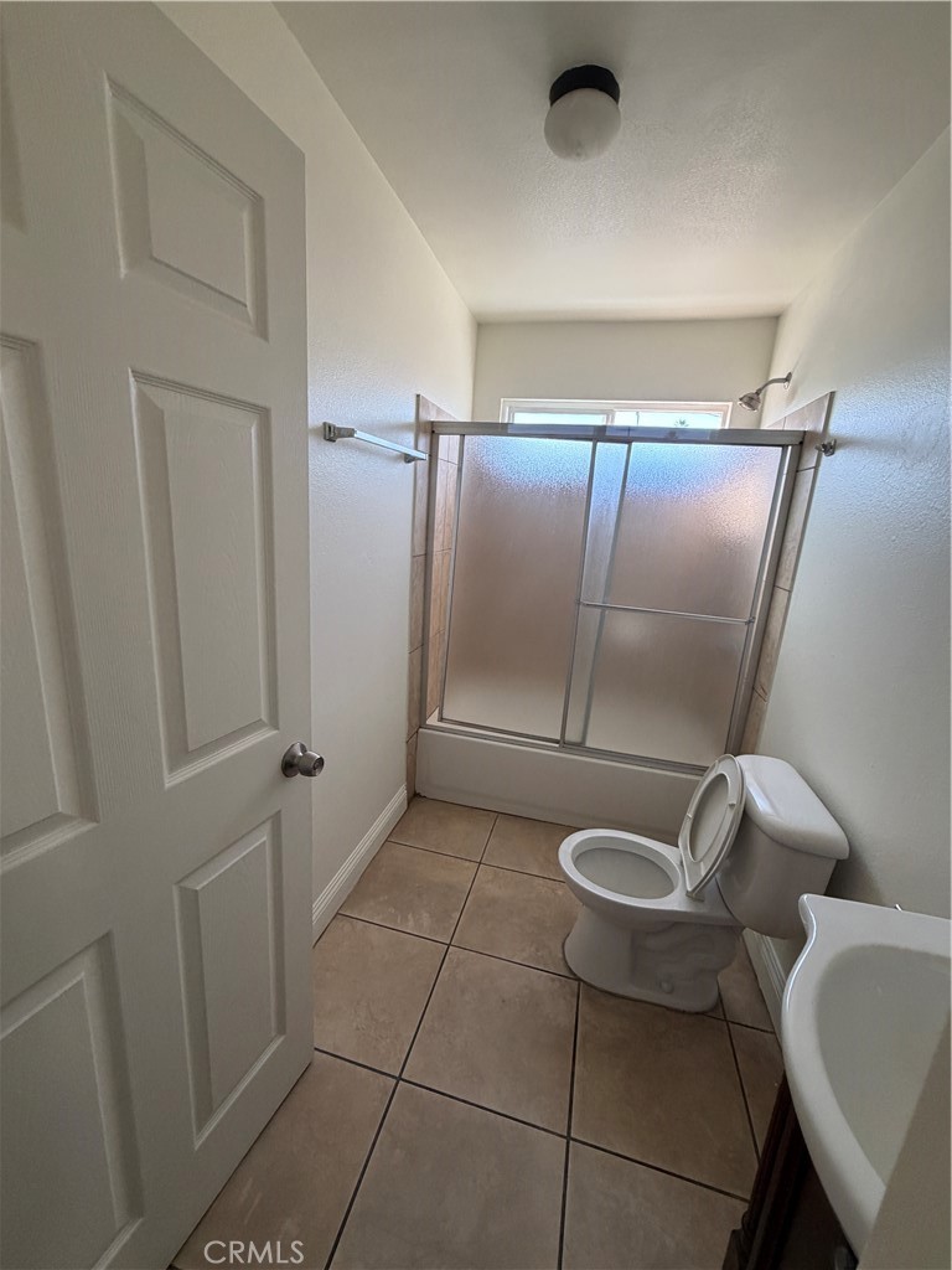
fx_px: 513
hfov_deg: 85.7
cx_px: 476
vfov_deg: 102.1
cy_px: 635
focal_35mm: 14
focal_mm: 2.22
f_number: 2.2
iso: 320
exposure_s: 1/121
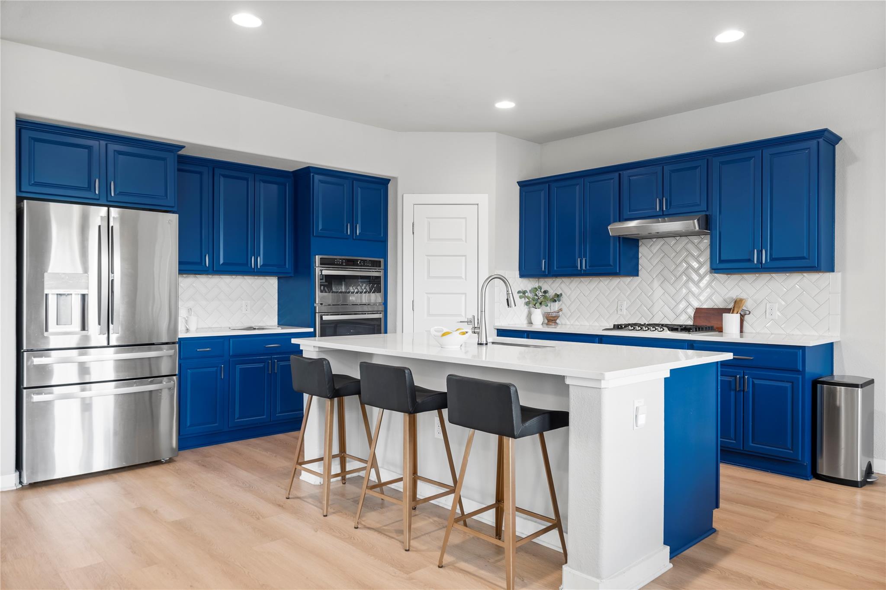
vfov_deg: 55.1
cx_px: 443
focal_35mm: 23
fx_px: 566
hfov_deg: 76.1
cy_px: 295
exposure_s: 1/1.25
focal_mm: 23
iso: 160
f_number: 8
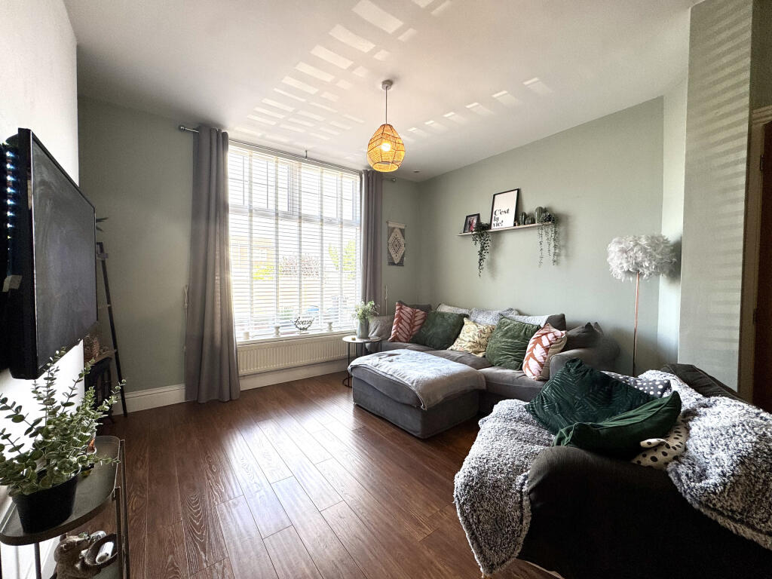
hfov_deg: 102.1
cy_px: 290
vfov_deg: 85.7
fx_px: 312
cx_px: 386
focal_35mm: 14
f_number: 2.2
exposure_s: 1/99
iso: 40
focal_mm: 2.22
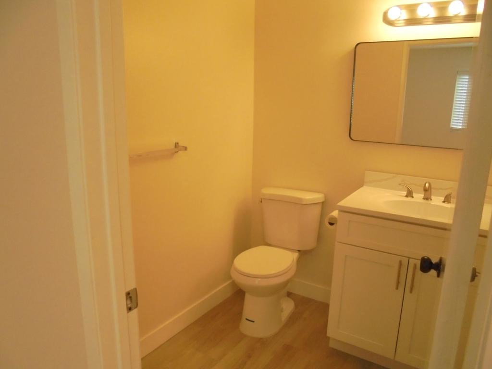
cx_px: 246
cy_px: 184
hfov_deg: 67.3
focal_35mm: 26
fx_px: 370
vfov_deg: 53.1
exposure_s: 1/125
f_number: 3.5
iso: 500
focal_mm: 4.6
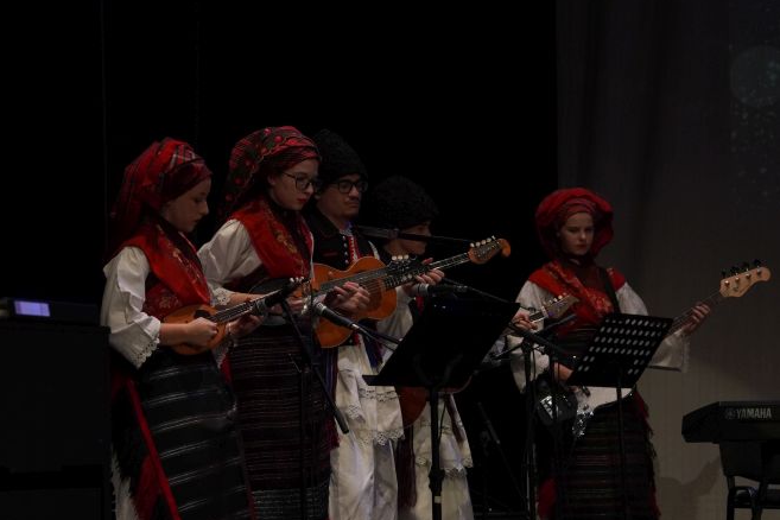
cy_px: 334
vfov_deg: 12.1
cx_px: 389
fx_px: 2448
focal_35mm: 113
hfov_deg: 18.1
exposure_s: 1/250
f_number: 3.5
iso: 1250
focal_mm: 50
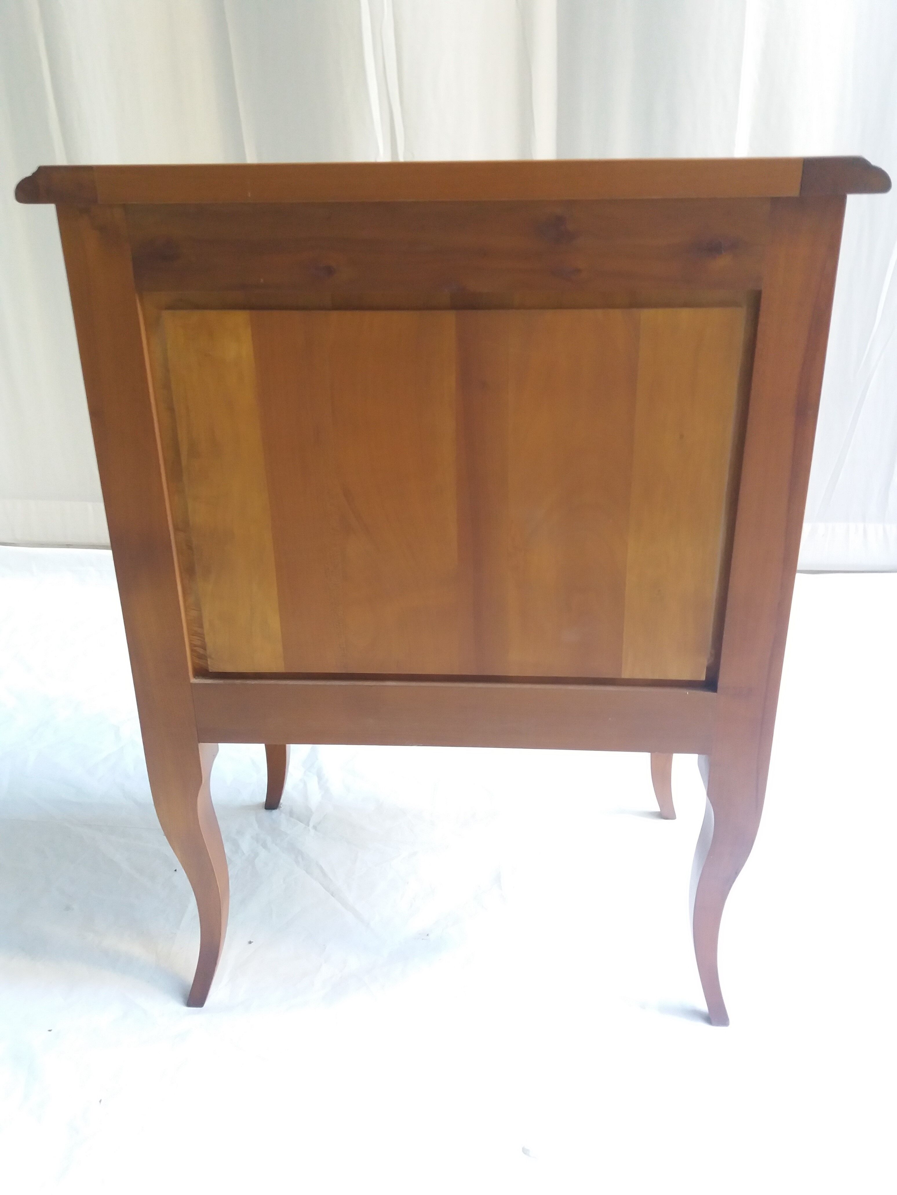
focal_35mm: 28
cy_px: 598
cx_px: 448
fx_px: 967
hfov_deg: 49.7
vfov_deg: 63.4
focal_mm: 3.7
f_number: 1.9
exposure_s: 1/20
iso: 160
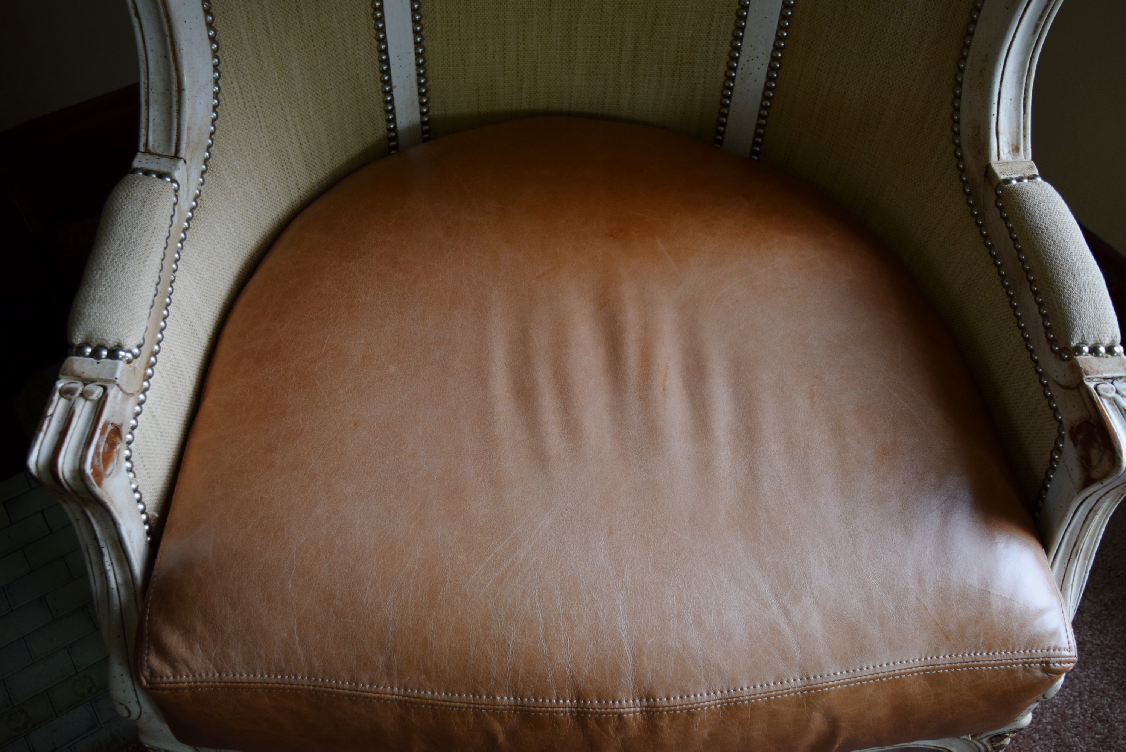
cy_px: 376
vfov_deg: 38.4
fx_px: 1080
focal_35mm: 34
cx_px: 563
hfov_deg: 55.1
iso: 800
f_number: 3.8
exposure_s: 1/125
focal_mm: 23
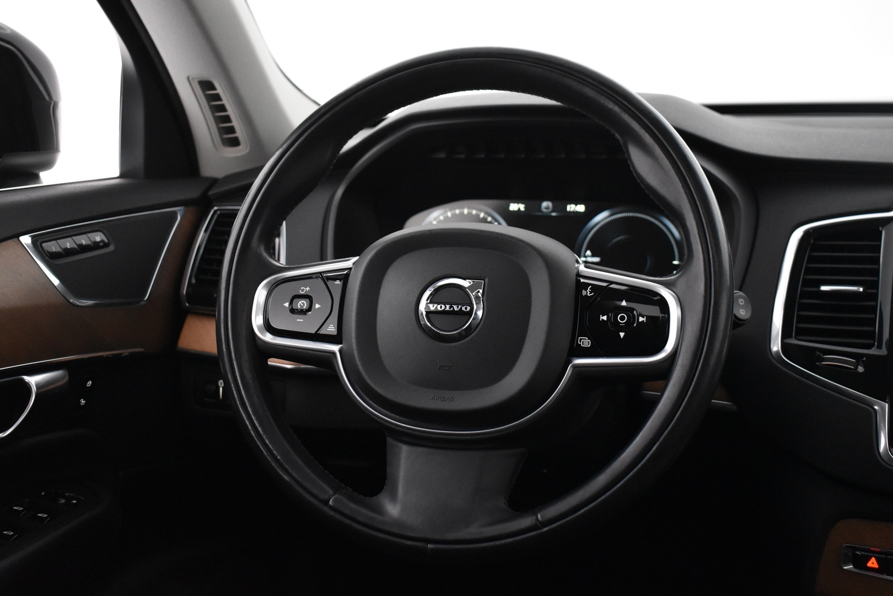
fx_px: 1042
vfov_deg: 31.9
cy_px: 298
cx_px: 446
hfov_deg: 46.4
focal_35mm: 42
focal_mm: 28
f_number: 4.2
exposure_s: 1/40
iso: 3200
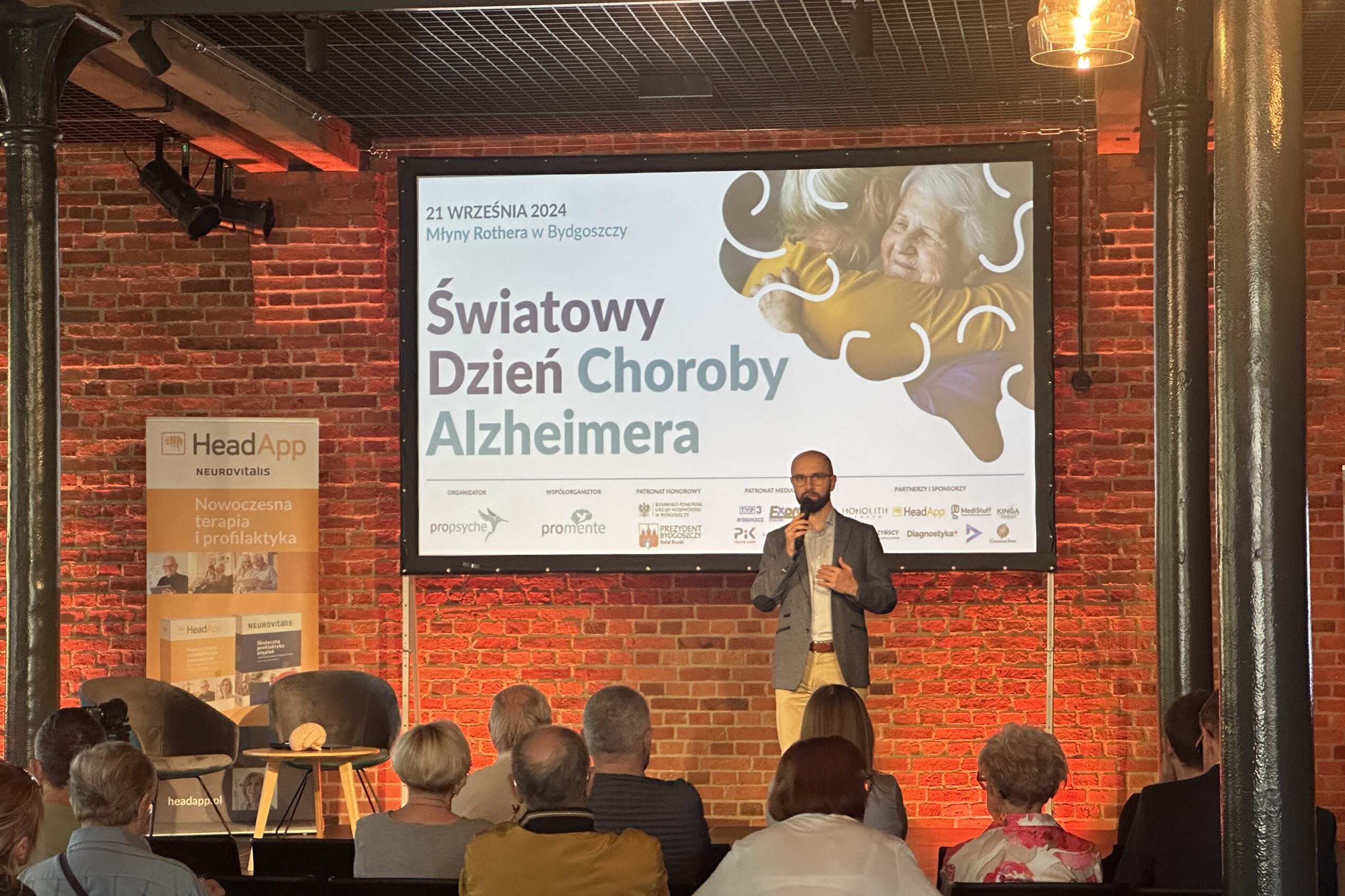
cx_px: 679
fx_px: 3026
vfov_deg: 16.8
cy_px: 497
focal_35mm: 81
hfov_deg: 25.1
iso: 320
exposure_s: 1/60
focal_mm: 9
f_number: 2.8
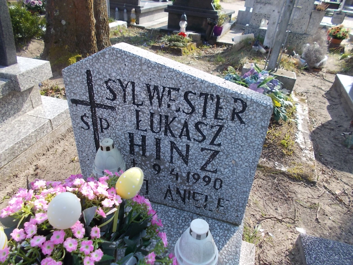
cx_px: 176
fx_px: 265
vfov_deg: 53.1
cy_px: 132
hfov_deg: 67.3
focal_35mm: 26
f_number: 3.2
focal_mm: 4.6
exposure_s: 1/320
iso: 80
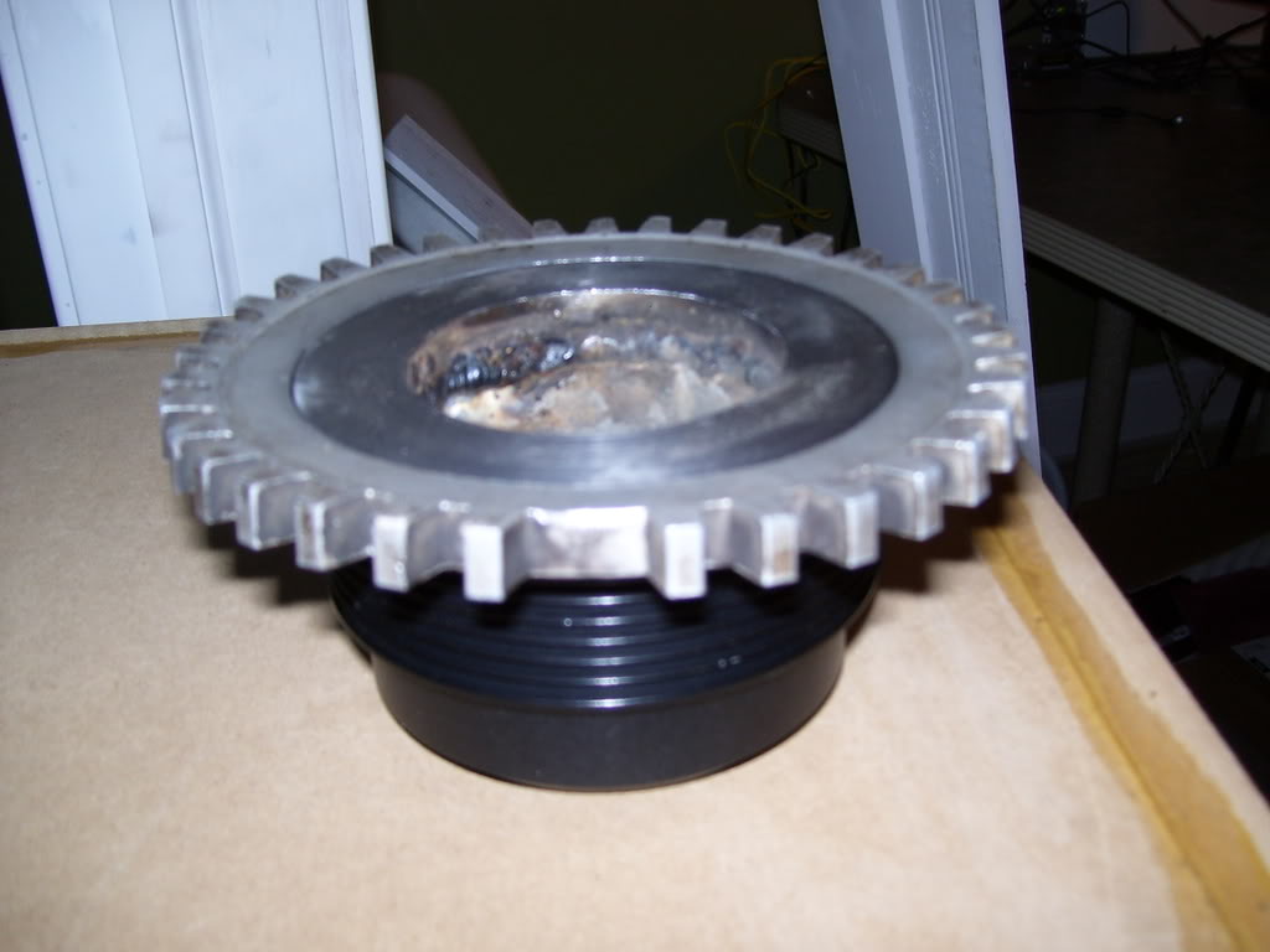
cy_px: 476
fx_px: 1321
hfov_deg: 51.4
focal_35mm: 36
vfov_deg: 39.7
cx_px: 635
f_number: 2.7
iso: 80
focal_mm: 6
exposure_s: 1/60
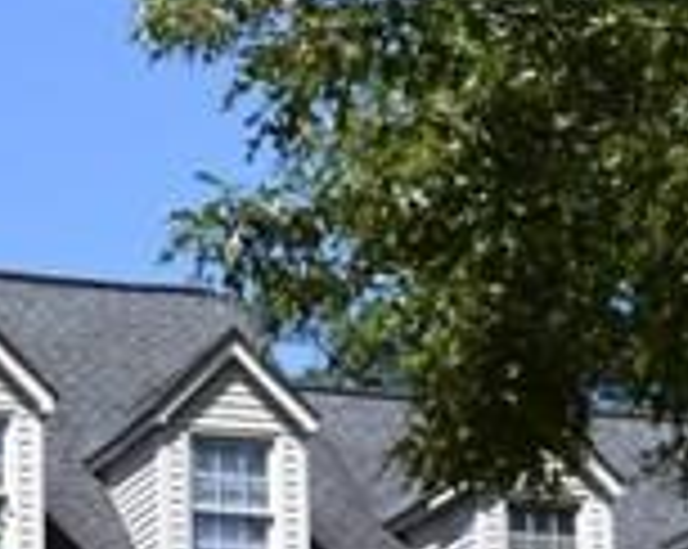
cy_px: 394
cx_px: -49
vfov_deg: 9.3
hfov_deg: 11.6
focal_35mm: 165
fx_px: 3355
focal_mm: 28
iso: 100
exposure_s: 1/200
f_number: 7.1
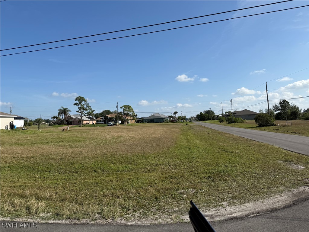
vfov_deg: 56.8
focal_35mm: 24
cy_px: 116
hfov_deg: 71.6
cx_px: 154
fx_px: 214
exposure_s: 1/6711
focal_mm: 6.76
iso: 80
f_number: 1.78
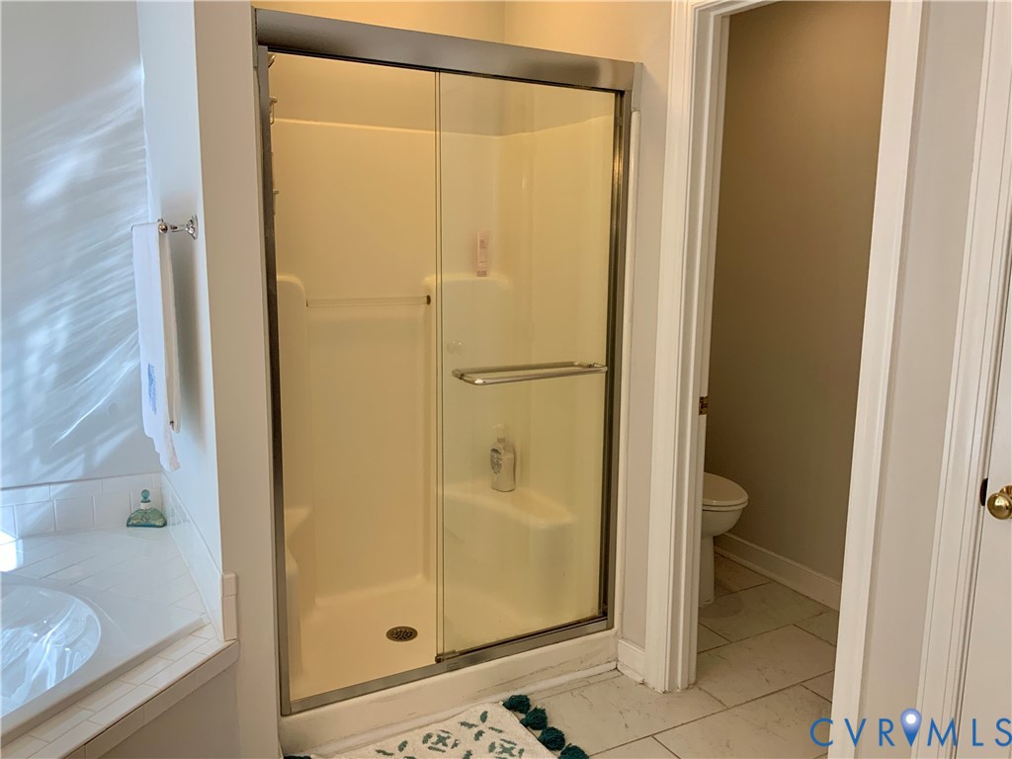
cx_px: 506
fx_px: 848
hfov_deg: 61.7
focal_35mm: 29
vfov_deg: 48.2
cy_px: 380
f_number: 1.8
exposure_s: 1/120
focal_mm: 3
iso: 64
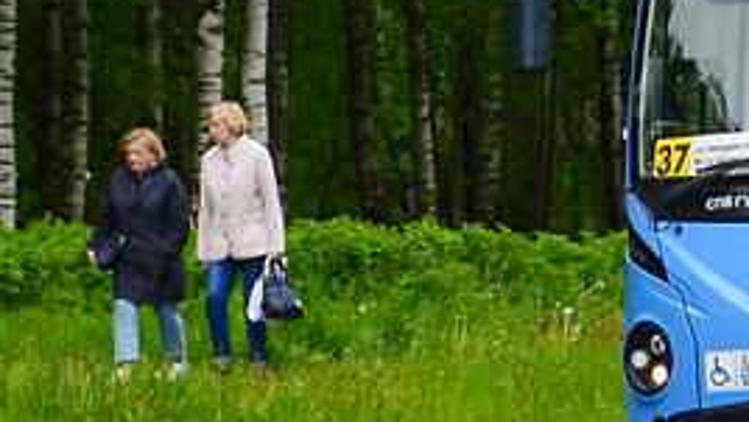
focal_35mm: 439
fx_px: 8722
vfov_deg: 2.8
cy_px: -296
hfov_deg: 4.9
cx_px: 1244
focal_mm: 50
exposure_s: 1/400
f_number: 5.6
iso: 200
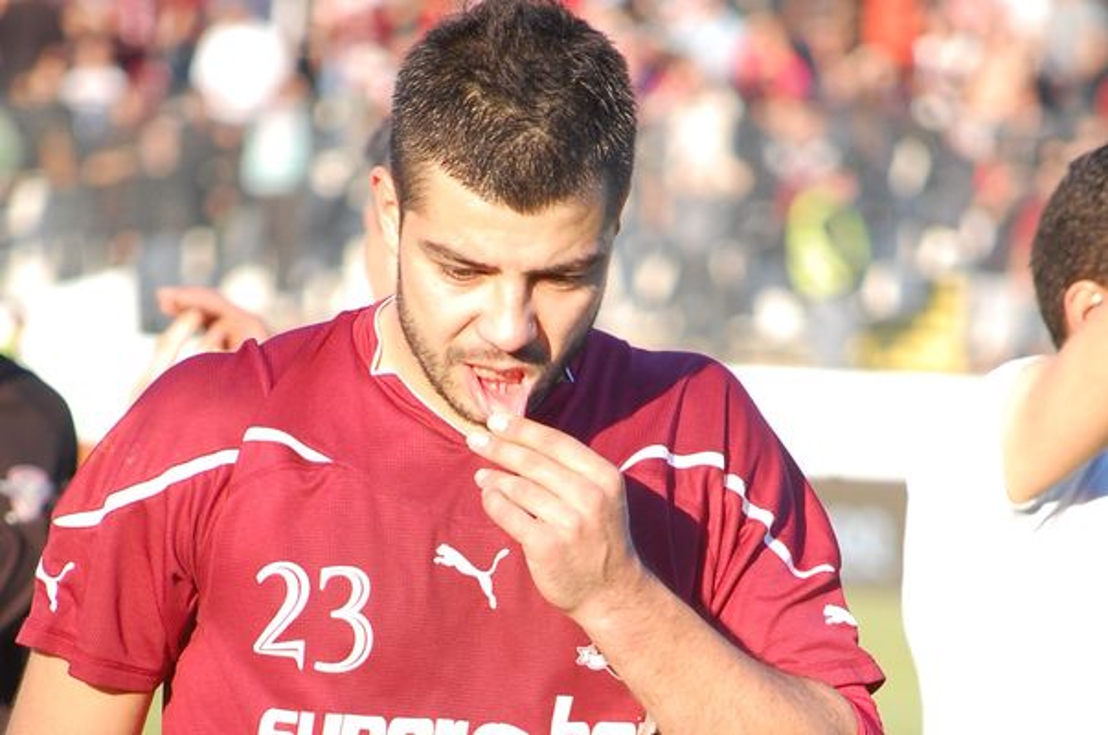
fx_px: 9219
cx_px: 554
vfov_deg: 4.6
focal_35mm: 300
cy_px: 368
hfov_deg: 6.9
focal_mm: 200
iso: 800
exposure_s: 1/640
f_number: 5.6
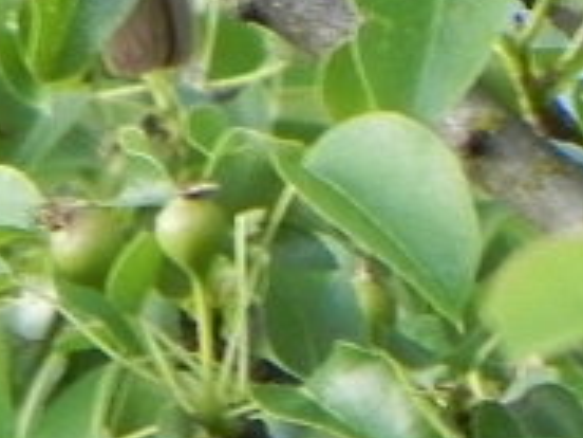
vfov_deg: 0.4
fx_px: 63578
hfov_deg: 0.5
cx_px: 0
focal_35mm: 3775
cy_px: -454
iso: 160
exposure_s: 1/86.5
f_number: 5
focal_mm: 120
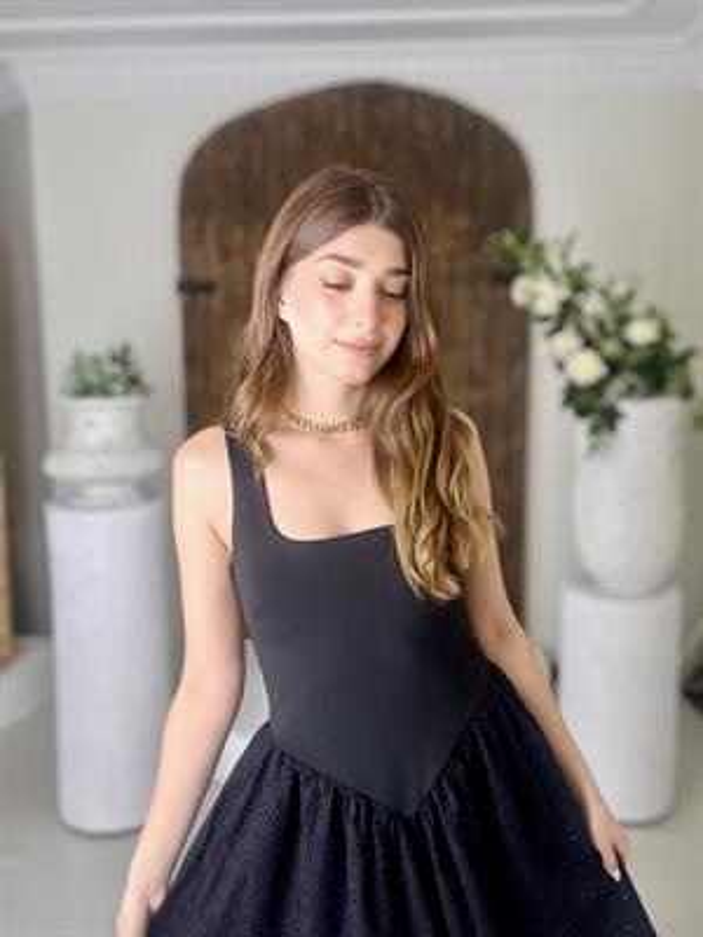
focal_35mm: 30
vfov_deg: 60.0
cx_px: 352
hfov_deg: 46.8
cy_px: 468
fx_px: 812
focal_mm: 2.69
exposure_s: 1/136
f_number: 1.9
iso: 20
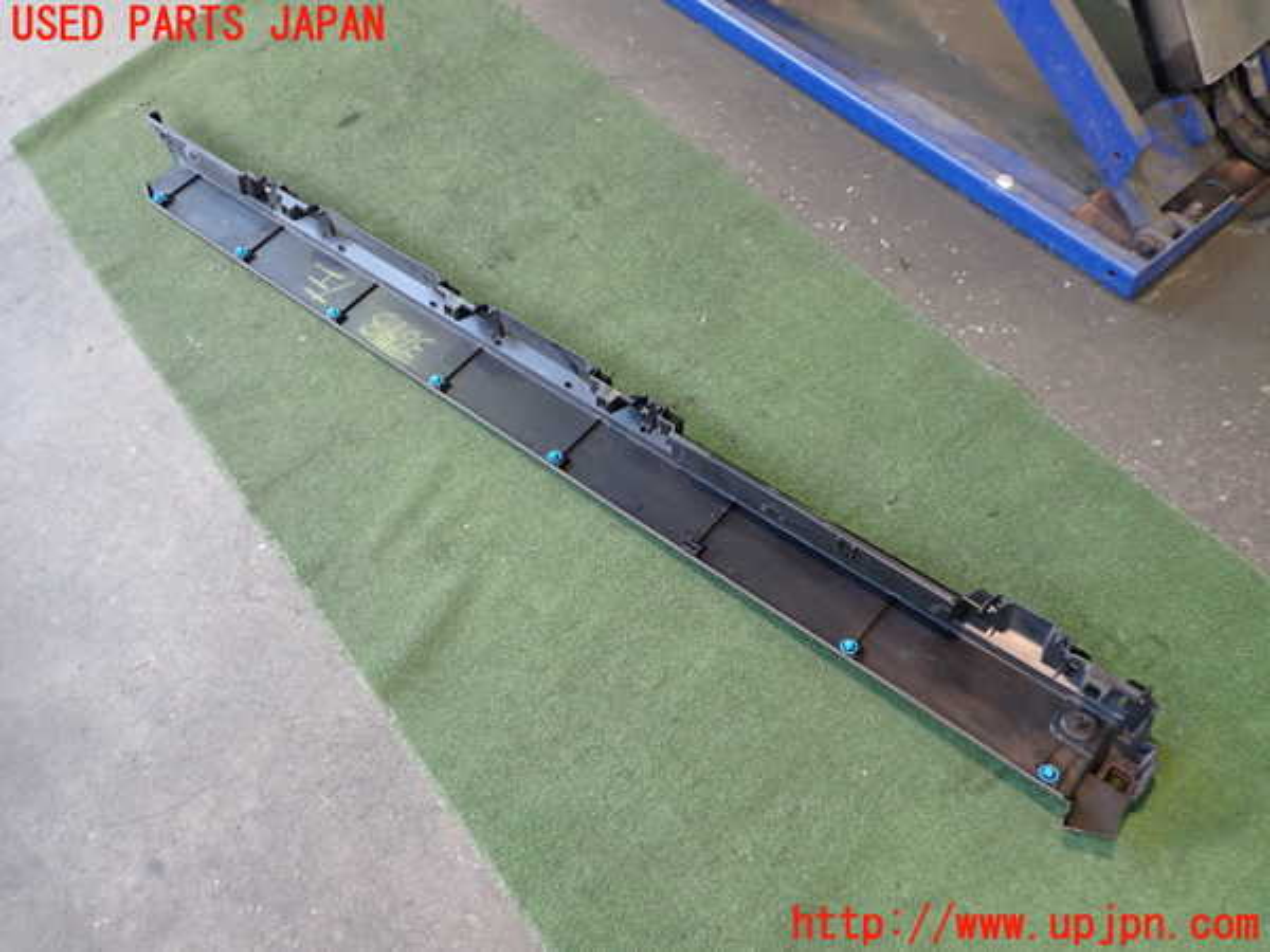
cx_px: 635
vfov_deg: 46.8
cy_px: 476
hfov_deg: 60.0
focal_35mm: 30
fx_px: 1101
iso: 250
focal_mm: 5.4
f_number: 2.3
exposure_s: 1/30
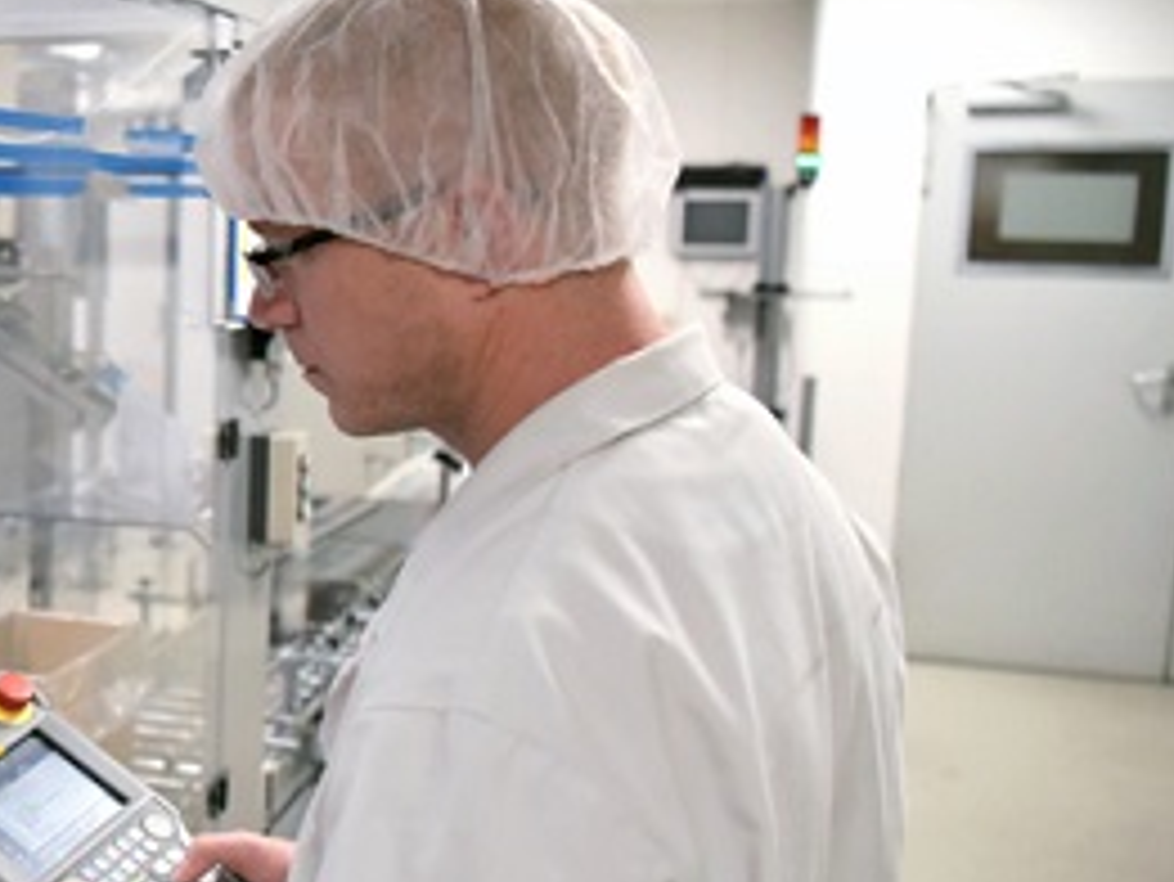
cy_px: 513
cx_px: -121
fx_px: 1798
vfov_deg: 27.5
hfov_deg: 31.9
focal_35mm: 53
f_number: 2.8
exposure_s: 1/1000
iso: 3200
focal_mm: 24
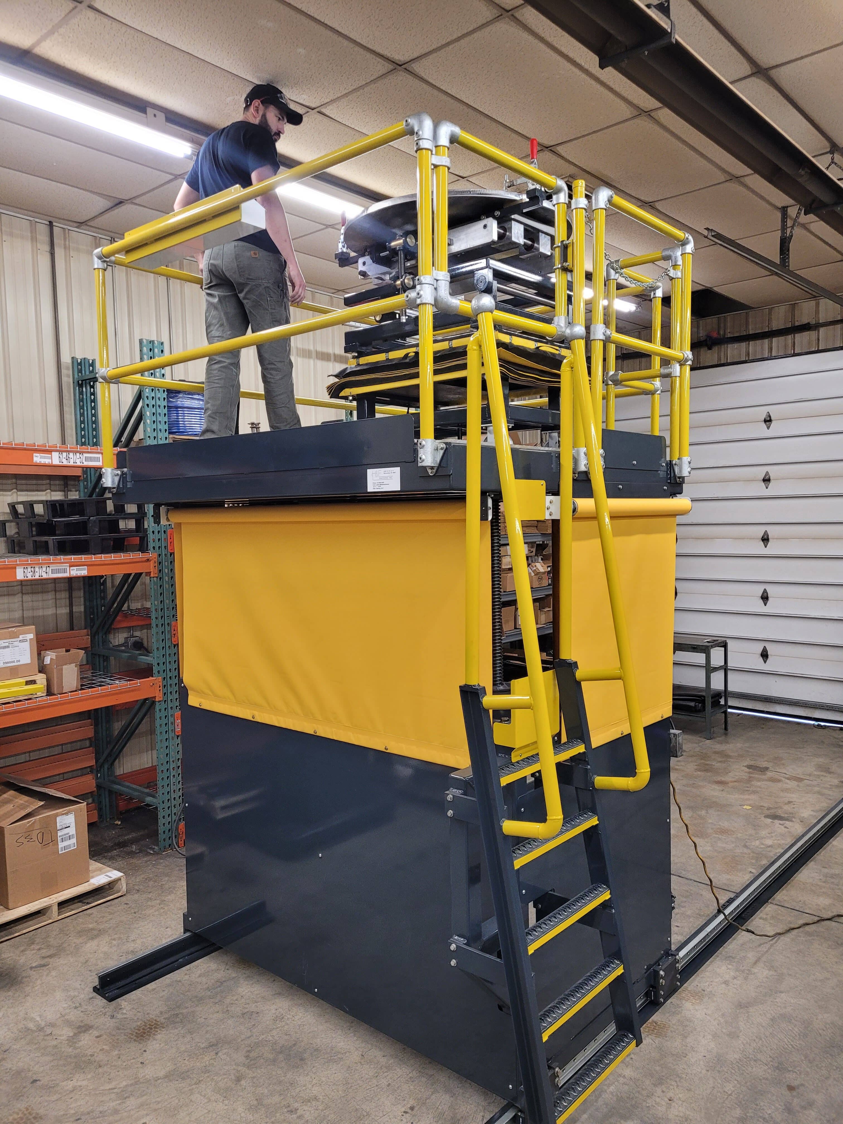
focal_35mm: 26
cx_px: 422
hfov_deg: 53.1
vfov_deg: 67.3
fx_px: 844
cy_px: 562
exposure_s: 1/60
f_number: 1.8
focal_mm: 5.4
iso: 250
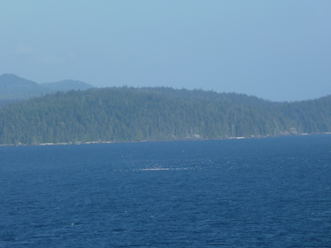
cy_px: 124
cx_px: 166
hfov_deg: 7.9
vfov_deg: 5.9
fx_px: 2391
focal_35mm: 250
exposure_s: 1/250
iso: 80
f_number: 5.9
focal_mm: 36
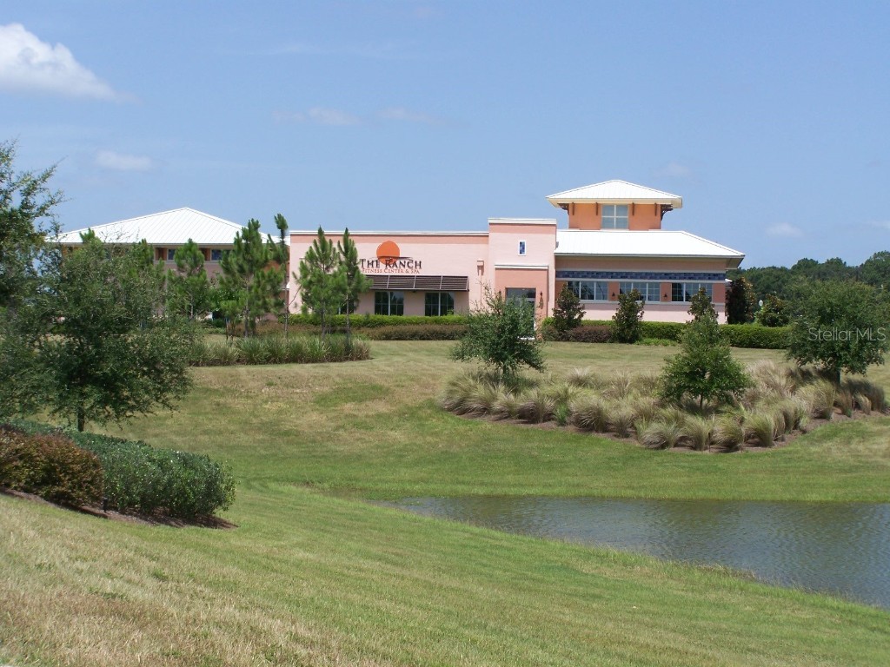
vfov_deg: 19.6
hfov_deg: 26.0
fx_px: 1928
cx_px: 445
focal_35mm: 75
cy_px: 334
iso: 64
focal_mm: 12.4
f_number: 4.5
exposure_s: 1/500
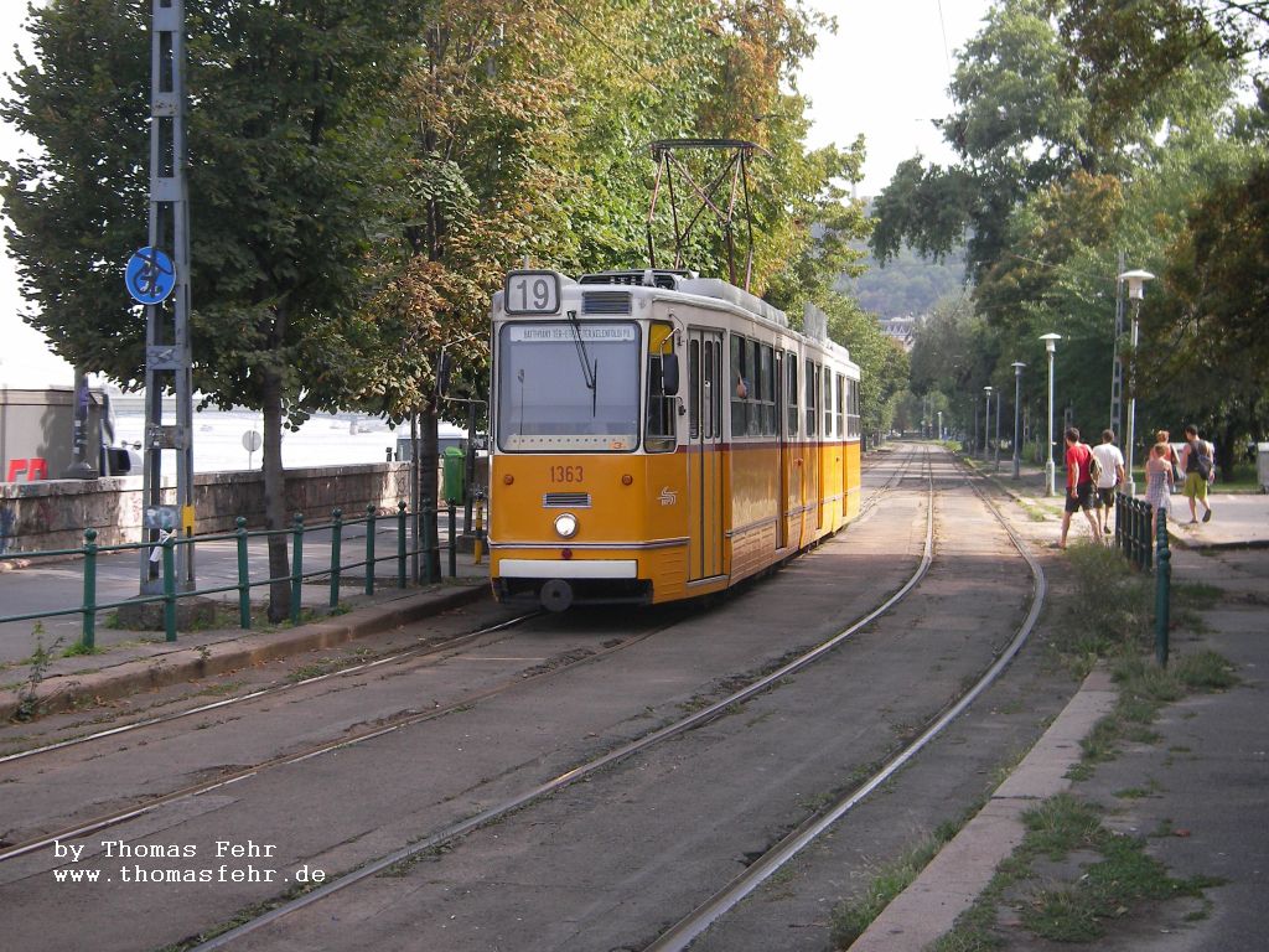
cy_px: 476
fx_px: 2310
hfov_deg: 30.7
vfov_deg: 23.3
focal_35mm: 63
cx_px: 634
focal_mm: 10.5
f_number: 3.7
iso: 50
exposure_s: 1/190
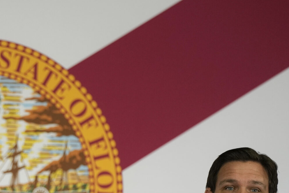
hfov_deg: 4.2
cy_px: 197
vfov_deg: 2.8
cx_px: -8
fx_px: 3933
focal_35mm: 490
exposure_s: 1/640
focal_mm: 191
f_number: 2.8
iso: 640
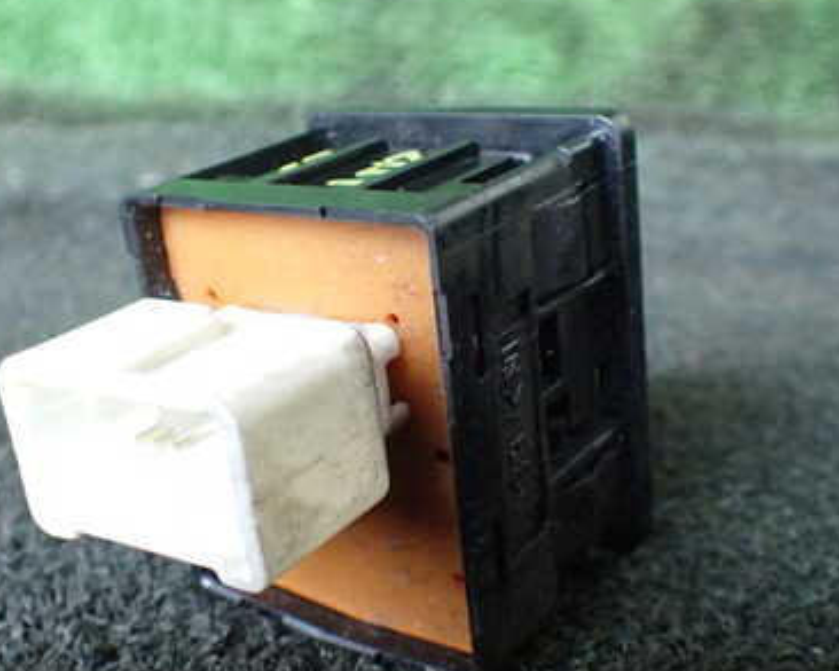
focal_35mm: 48
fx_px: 1192
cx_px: 401
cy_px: 334
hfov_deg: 38.8
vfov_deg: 31.5
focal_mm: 5.4
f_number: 2.3
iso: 800
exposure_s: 1/100
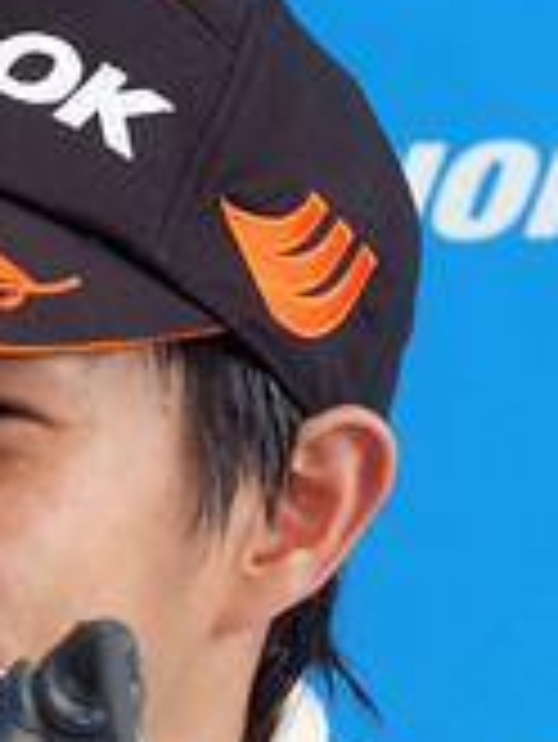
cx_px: -88
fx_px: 8092
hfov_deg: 3.9
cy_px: 944
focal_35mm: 377
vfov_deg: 5.2
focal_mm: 90
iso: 800
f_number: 11
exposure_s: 1/60
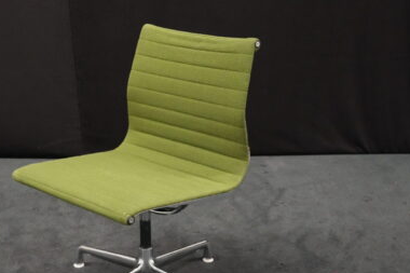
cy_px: 181
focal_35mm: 60
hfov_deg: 33.3
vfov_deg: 22.5
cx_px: 161
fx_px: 683
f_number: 4
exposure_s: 1/125
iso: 12800
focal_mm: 38
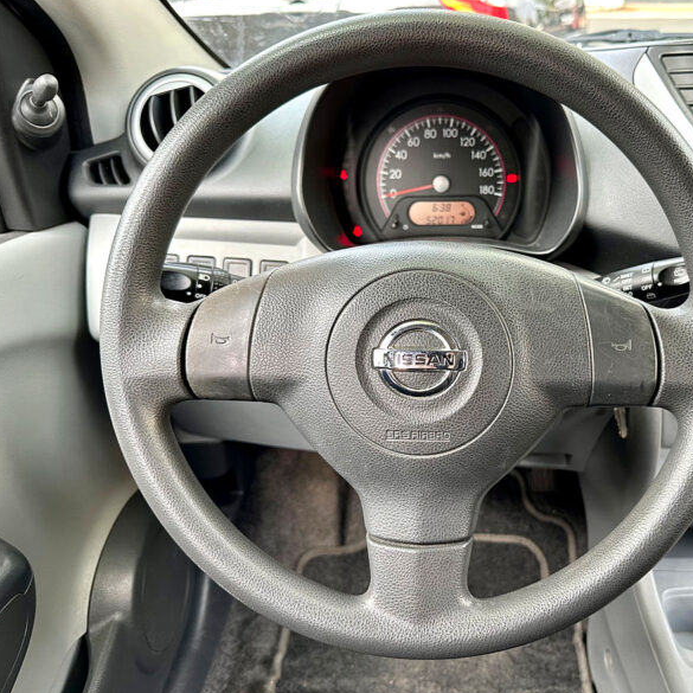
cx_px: 450
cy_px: 342
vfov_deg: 55.6
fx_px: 657
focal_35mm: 29
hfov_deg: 54.7
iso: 160
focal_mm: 6.86
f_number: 1.78
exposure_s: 1/121
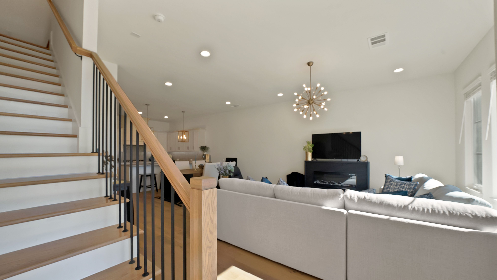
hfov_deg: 110.8
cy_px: 150
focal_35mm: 13
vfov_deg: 78.3
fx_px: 171
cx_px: 244
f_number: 9
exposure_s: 1/30
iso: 640
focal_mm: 12
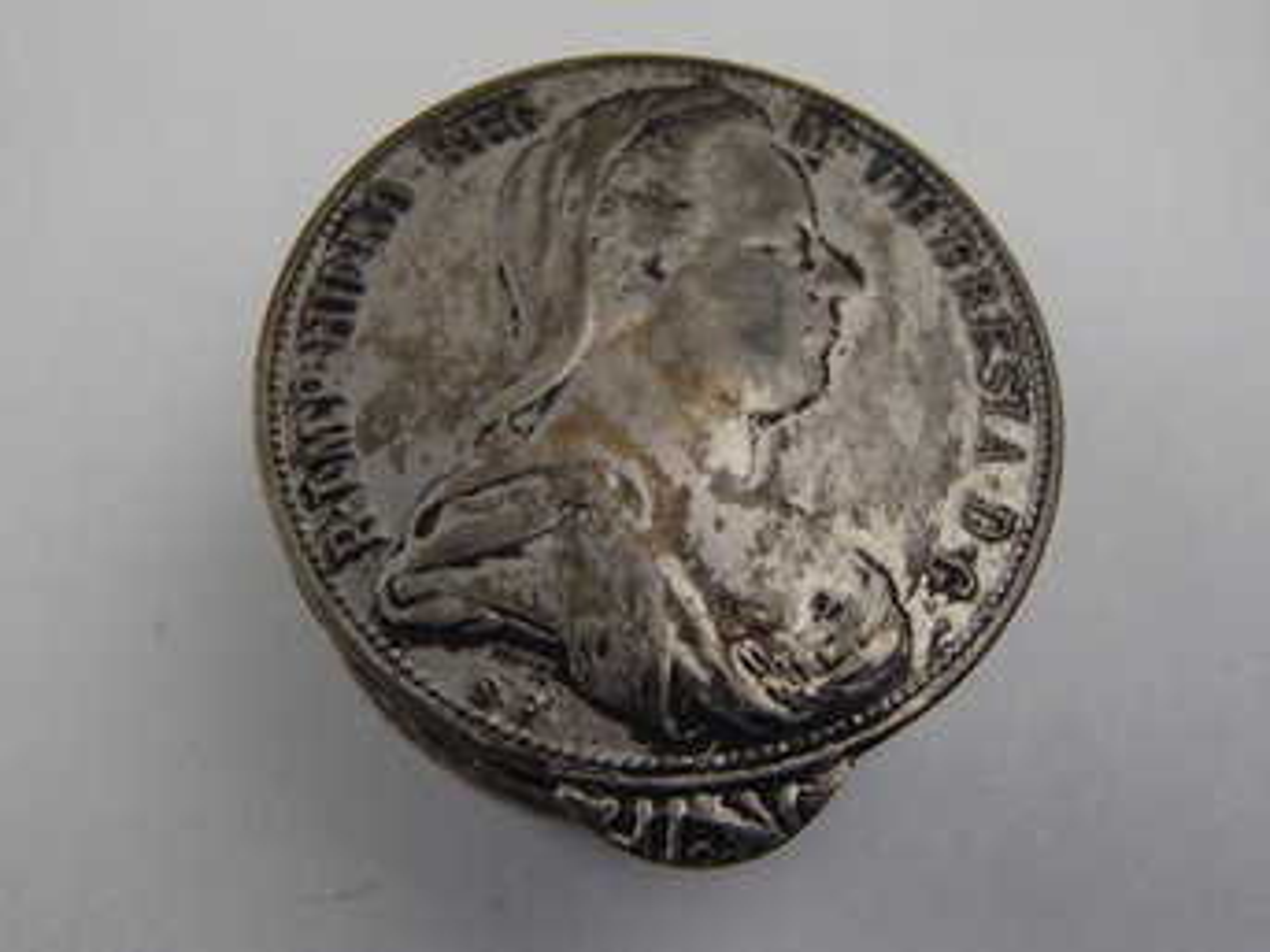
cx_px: 635
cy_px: 476
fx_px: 1357
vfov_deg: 38.6
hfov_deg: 50.2
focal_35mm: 37
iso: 200
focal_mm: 6.64
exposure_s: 1/160
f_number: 4.7
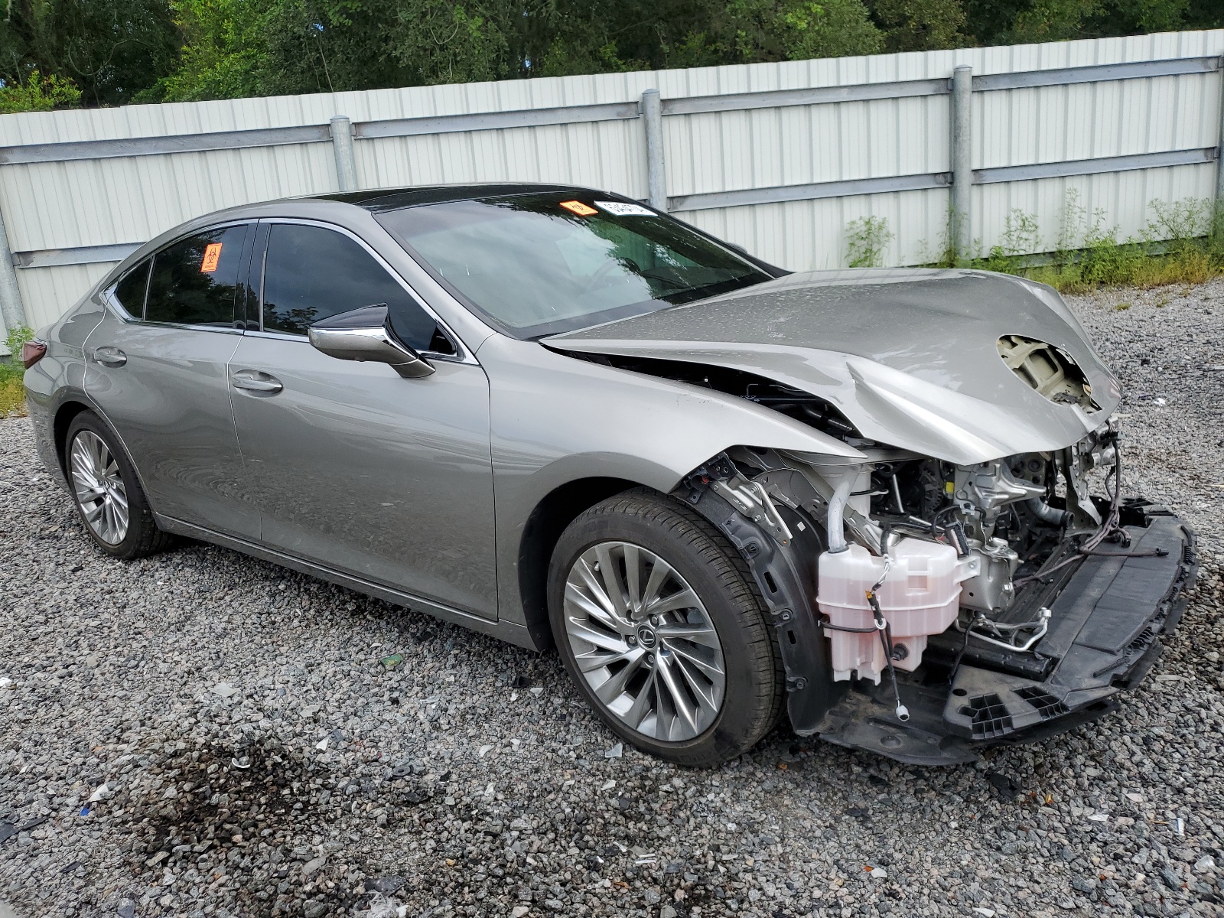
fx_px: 919
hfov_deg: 67.3
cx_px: 612
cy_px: 459
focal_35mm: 26
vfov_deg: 53.1
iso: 50
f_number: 1.5
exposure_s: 1/1429
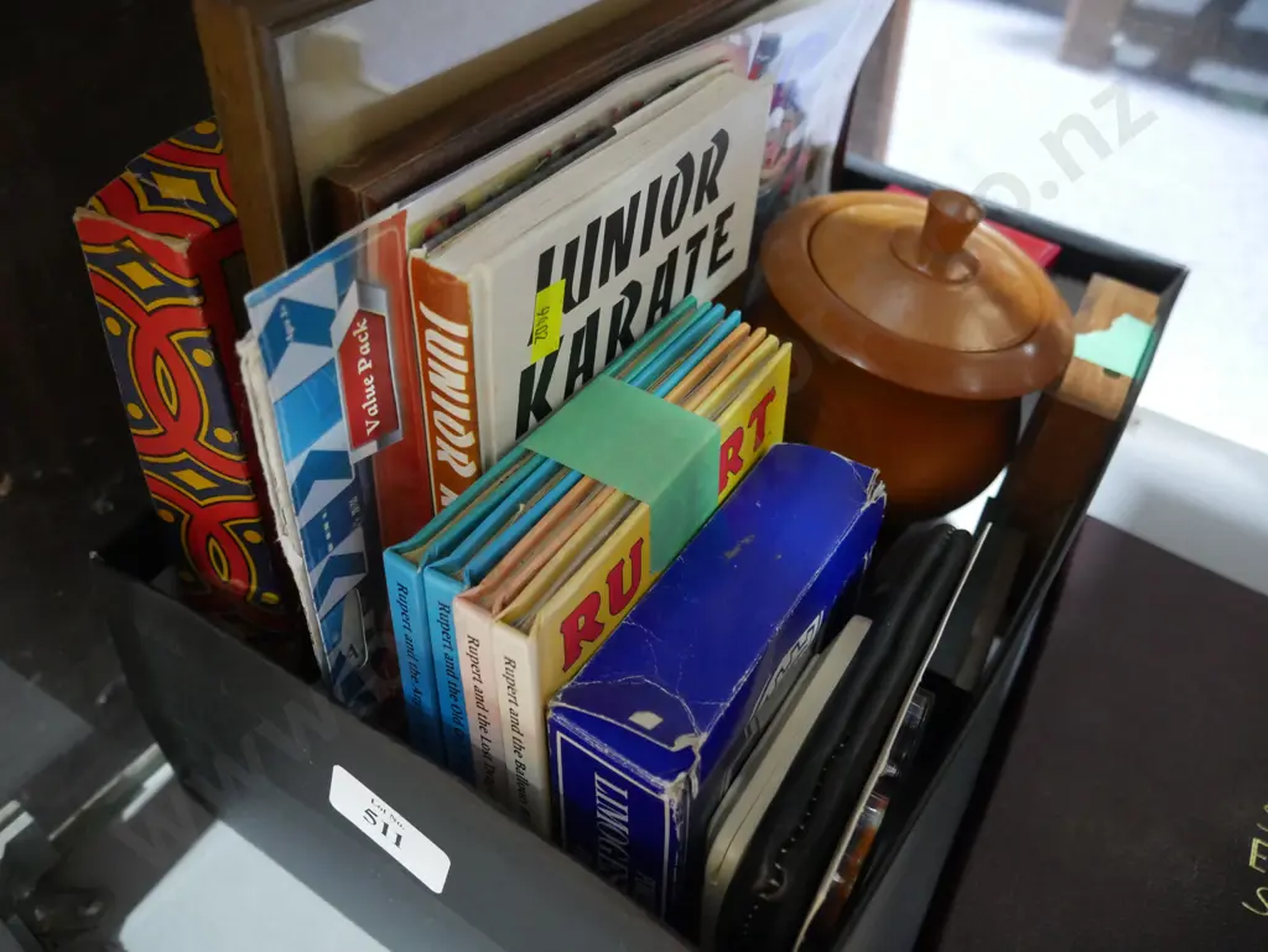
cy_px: 476
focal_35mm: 28
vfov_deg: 49.8
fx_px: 1026
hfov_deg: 63.4
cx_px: 634
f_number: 3.5
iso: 3200
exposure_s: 1/60
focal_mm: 14
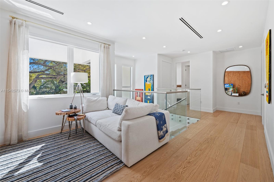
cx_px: 137
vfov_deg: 81.1
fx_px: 106
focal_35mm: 14
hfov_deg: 104.3
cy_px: 91
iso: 200
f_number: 8
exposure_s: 1/30
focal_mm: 14
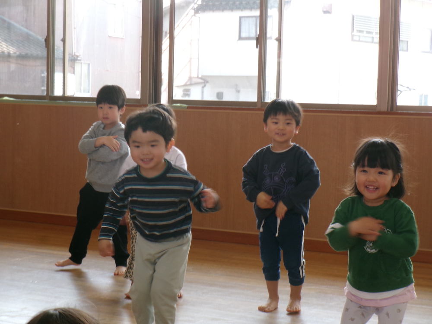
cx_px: 216
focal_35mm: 95
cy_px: 162
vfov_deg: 15.6
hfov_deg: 20.7
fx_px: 1186
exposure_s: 1/60
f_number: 5.8
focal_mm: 16.9
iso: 169
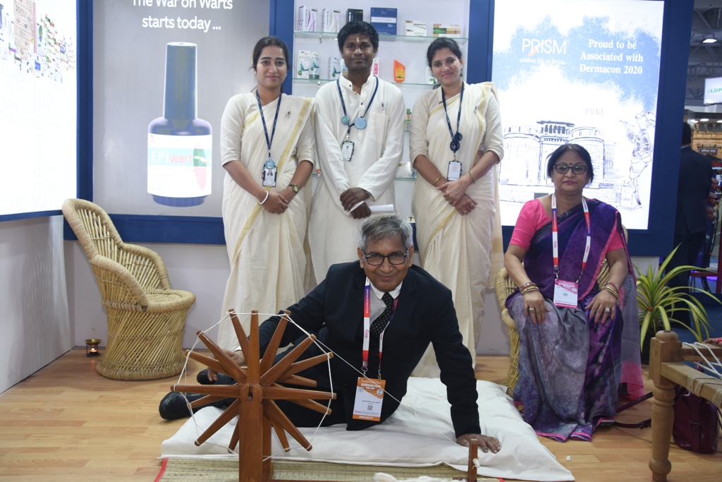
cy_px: 241
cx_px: 361
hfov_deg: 59.5
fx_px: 632
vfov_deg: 41.7
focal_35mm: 32
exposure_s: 1/80
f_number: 5.6
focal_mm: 21
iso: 640
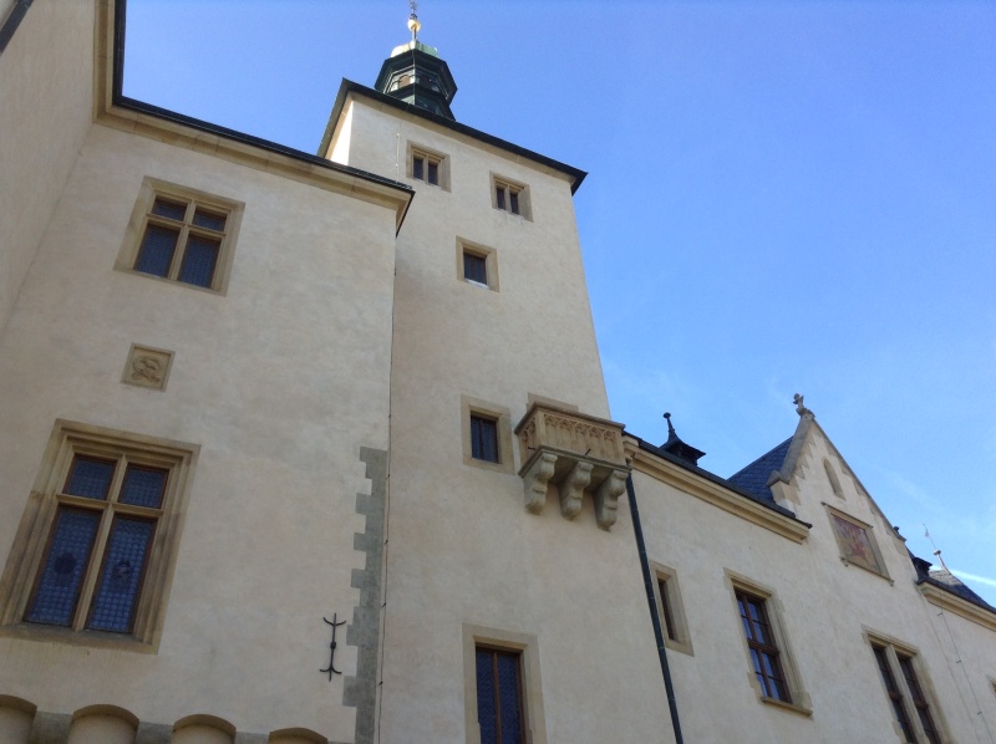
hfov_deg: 55.4
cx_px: 498
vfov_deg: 42.9
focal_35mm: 33
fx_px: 948
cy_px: 372
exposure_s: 1/345
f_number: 2.4
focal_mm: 3.3
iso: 25
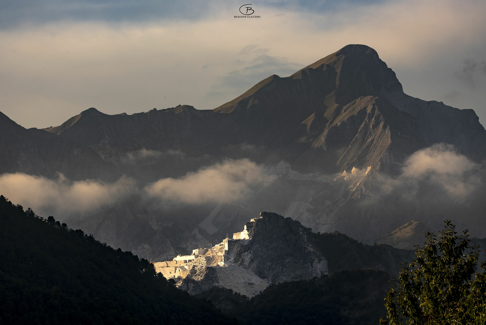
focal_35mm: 190
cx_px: 243
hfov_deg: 10.8
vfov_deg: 7.2
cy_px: 162
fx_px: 2566
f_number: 10
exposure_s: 1/250
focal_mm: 190
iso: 100
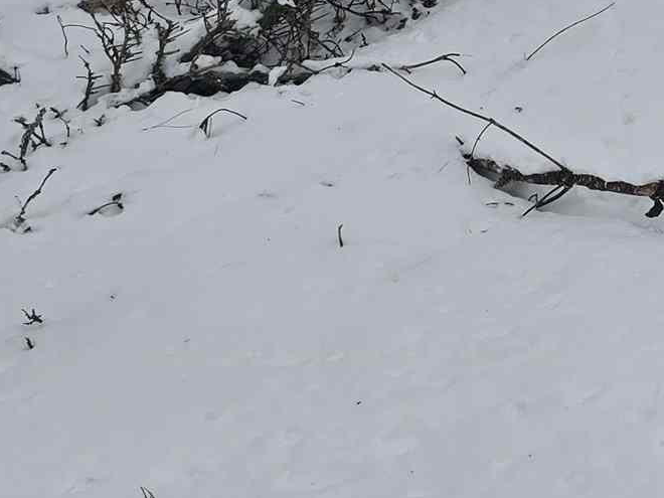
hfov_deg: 16.0
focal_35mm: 107
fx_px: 2052
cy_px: -374
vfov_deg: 12.7
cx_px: 1140
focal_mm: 6.3
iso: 12
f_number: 1.7
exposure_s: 1/214
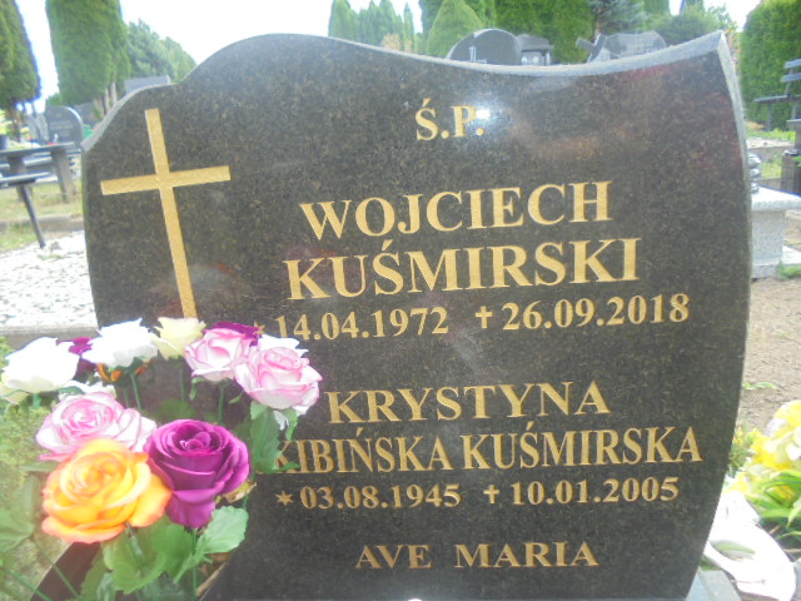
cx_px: 400
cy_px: 300
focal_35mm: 26
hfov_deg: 67.3
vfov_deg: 53.1
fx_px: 602
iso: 100
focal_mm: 4.6
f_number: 3.5
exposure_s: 1/100
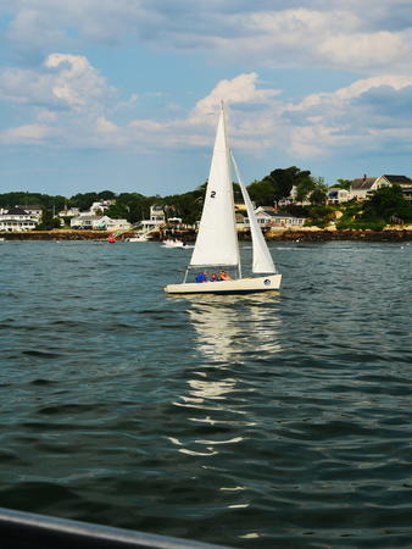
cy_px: 274
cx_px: 206
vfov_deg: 31.2
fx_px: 983
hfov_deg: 23.7
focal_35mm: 62
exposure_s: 1/400
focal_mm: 31
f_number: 8
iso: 200
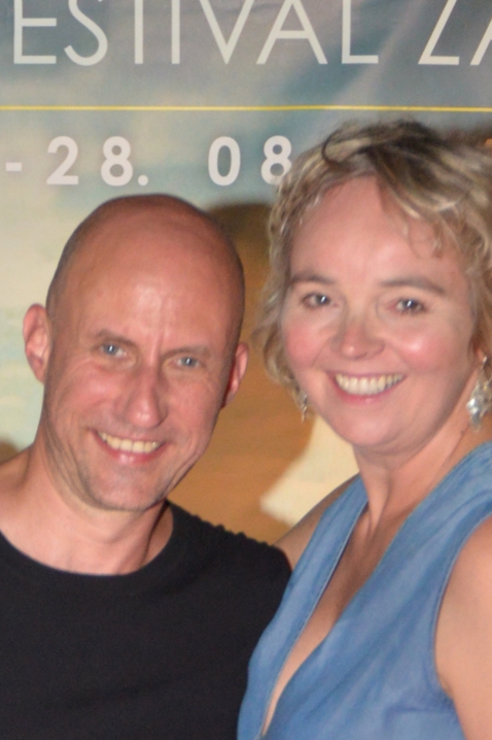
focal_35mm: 203
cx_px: 218
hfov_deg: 6.8
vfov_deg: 9.9
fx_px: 4165
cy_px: 1057
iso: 2000
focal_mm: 52
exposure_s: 1/125
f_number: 6.3
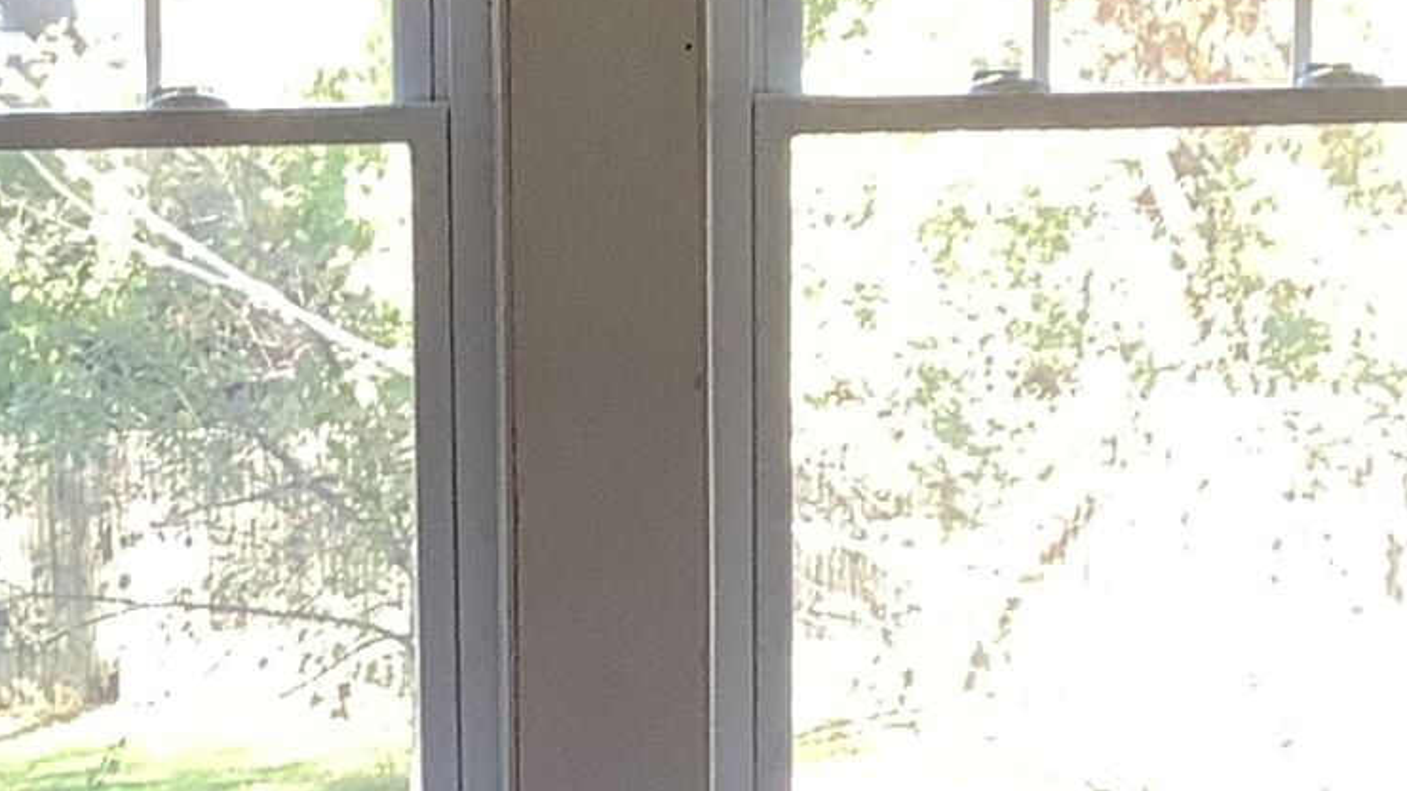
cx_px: 276
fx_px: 5110
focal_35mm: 137
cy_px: 696
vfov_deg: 8.8
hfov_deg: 15.6
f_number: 2.4
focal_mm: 3.3
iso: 80
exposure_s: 1/60
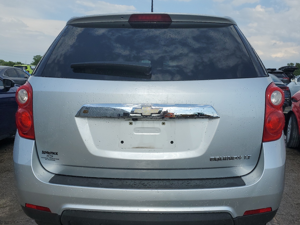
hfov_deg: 58.3
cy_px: 124
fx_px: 269
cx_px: 156
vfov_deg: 45.4
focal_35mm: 31
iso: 50
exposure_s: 1/5000
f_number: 1.5
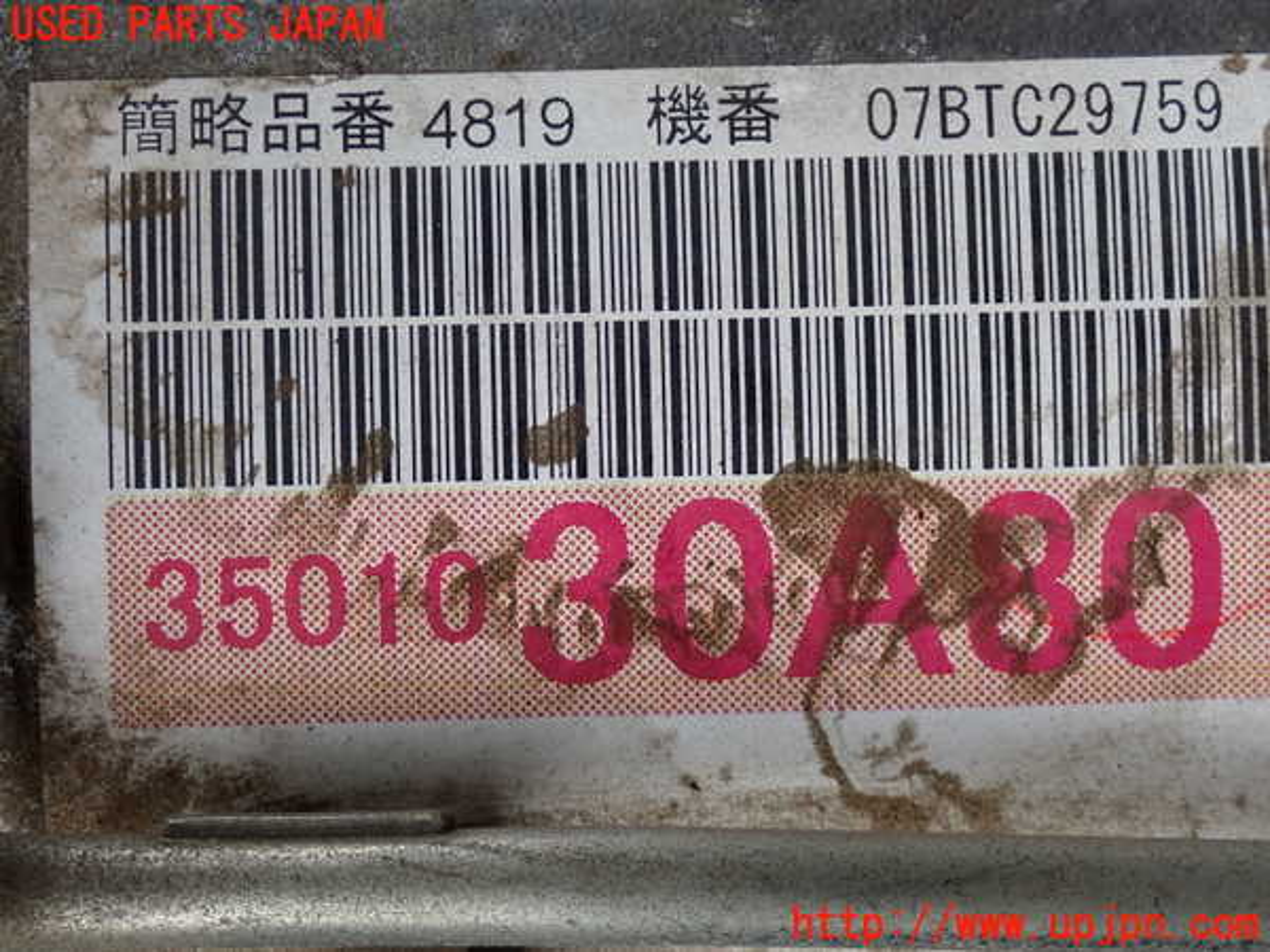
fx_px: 3229
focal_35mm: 88
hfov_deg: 22.3
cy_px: 476
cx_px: 635
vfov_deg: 16.8
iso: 160
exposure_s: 1/125
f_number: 4.5
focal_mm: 15.66
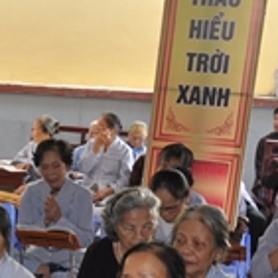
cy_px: 250
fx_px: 1281
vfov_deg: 12.3
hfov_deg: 11.2
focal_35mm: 141
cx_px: -288
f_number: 3.8
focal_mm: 24
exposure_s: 1/60
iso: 200
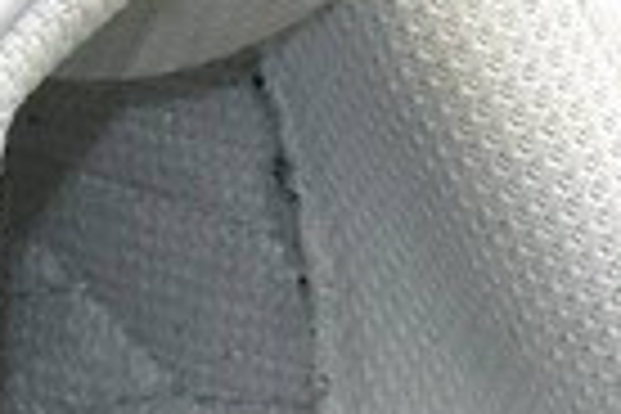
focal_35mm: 283
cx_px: 466
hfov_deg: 7.3
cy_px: 598
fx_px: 4881
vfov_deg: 4.8
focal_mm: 26
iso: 400
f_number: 9
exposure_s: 1/200
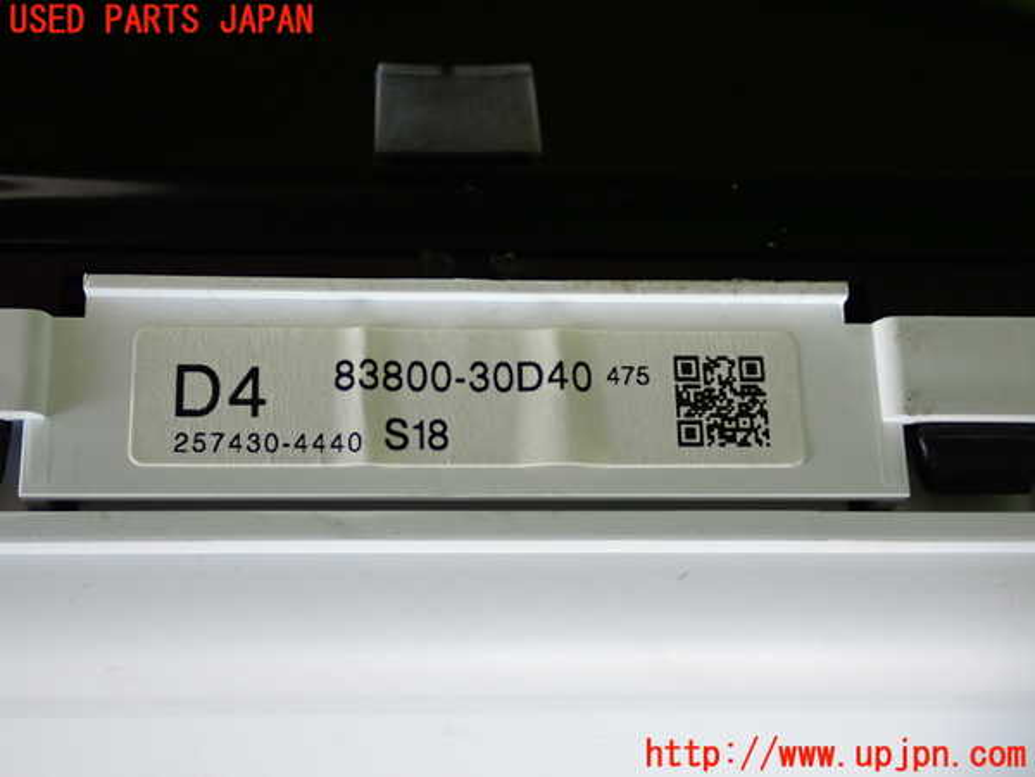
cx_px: 518
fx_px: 1734
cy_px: 388
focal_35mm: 58
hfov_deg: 33.2
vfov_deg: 25.2
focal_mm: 10.35
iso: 400
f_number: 3.5
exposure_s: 1/60
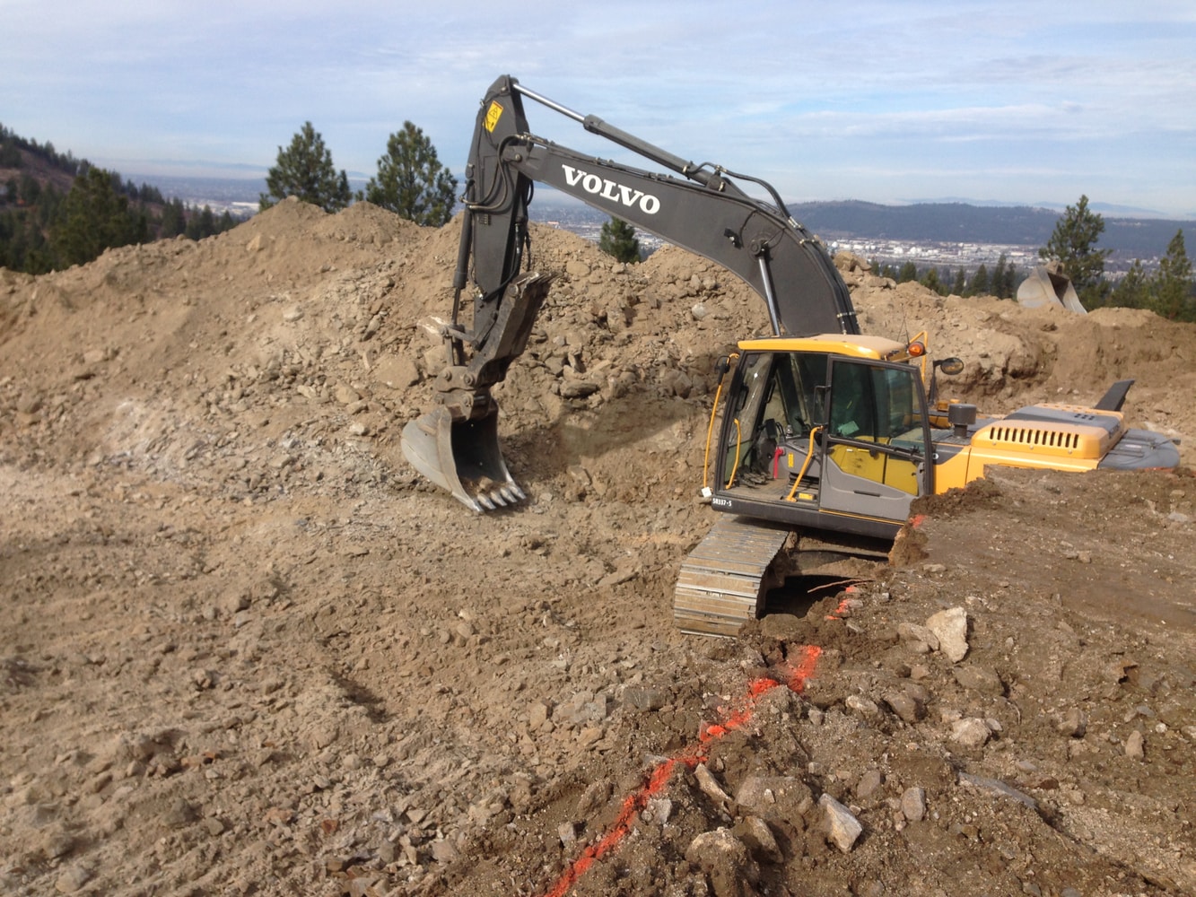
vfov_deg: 43.0
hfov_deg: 55.3
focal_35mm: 33
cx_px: 598
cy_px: 448
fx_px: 1140
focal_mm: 4.12
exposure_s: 1/1427
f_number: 2.4
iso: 50
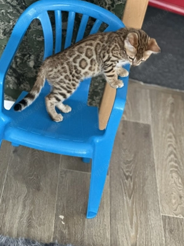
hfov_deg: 18.9
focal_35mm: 78
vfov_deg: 25.0
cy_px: 124
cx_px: 91
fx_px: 553
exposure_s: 1/15
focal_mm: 9
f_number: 2.8
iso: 640
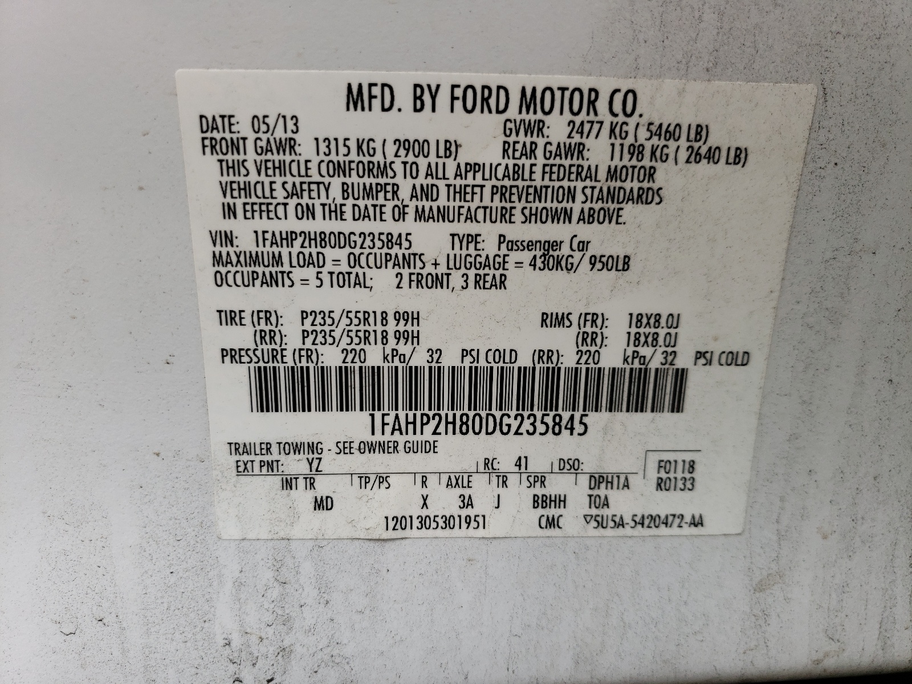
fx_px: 685
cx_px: 456
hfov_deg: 67.3
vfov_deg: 53.1
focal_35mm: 26
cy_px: 342
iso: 50
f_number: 1.5
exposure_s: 1/400
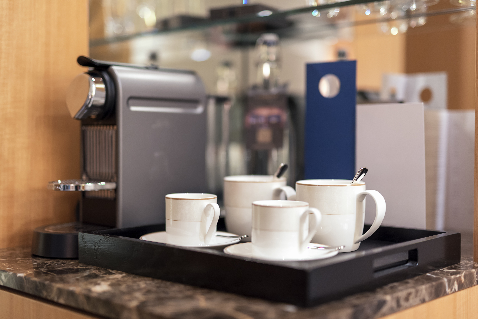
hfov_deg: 39.6
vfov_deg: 27.0
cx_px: 239
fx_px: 664
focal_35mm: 50
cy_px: 160
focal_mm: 50
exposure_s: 1/50
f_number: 1.4
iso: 560
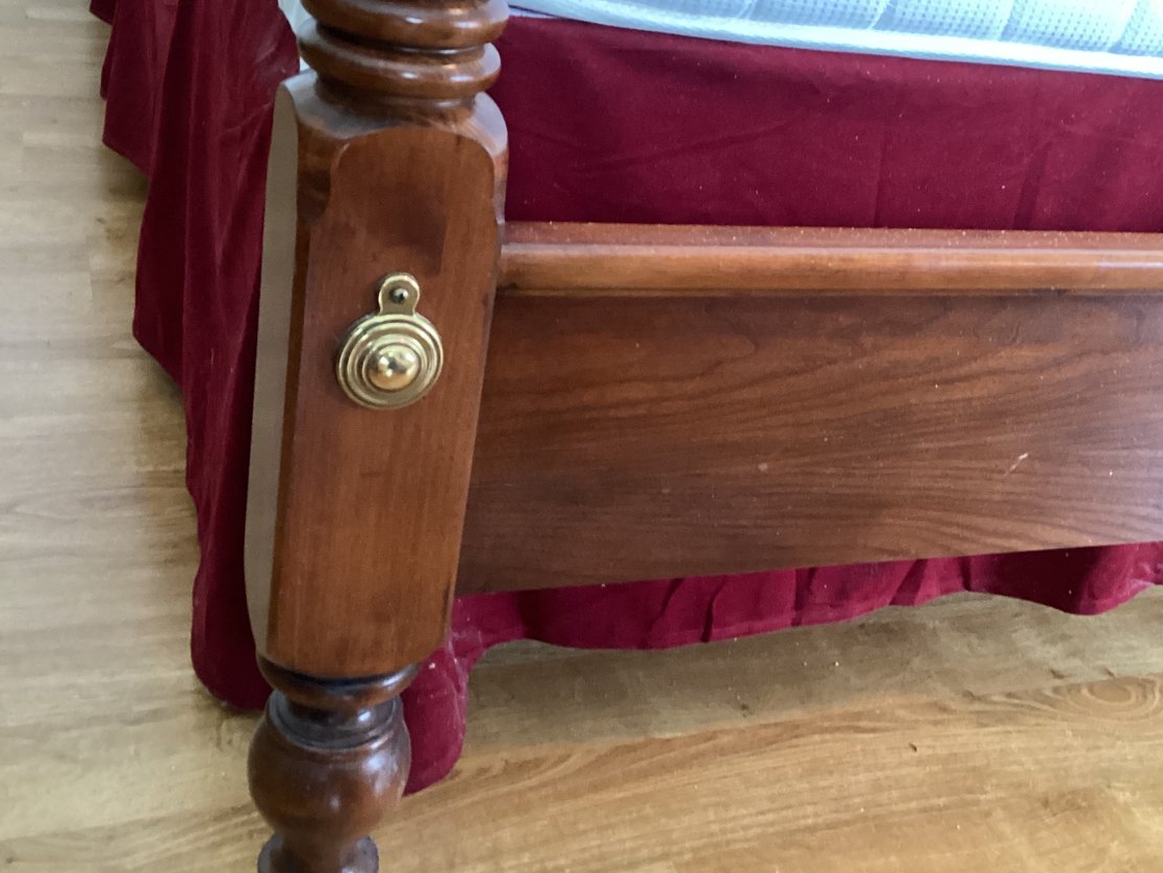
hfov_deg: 44.7
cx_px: 647
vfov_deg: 34.3
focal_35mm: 42
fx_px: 1411
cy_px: 358
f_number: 2.4
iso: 400
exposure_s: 1/30
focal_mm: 3.3
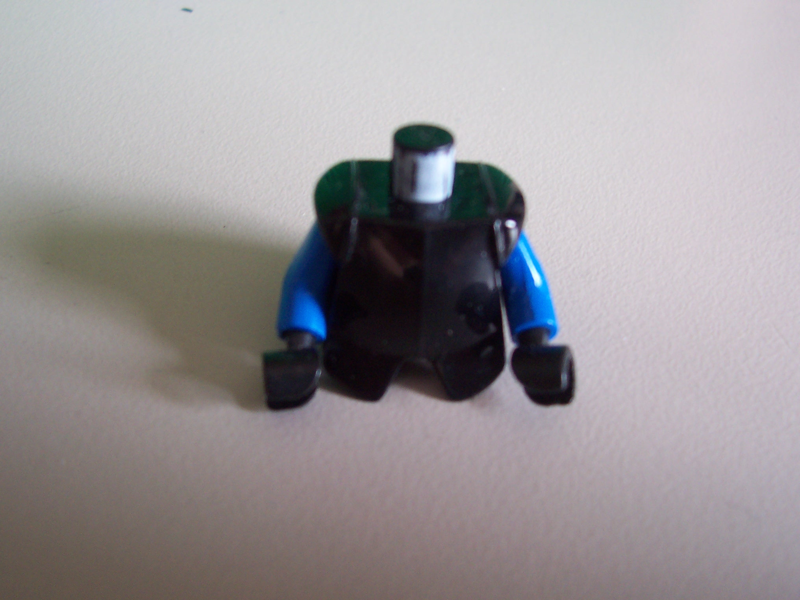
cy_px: 300
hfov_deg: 50.1
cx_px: 400
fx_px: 855
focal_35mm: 37
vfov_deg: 38.7
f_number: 2.8
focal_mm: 5.6
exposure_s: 1/30
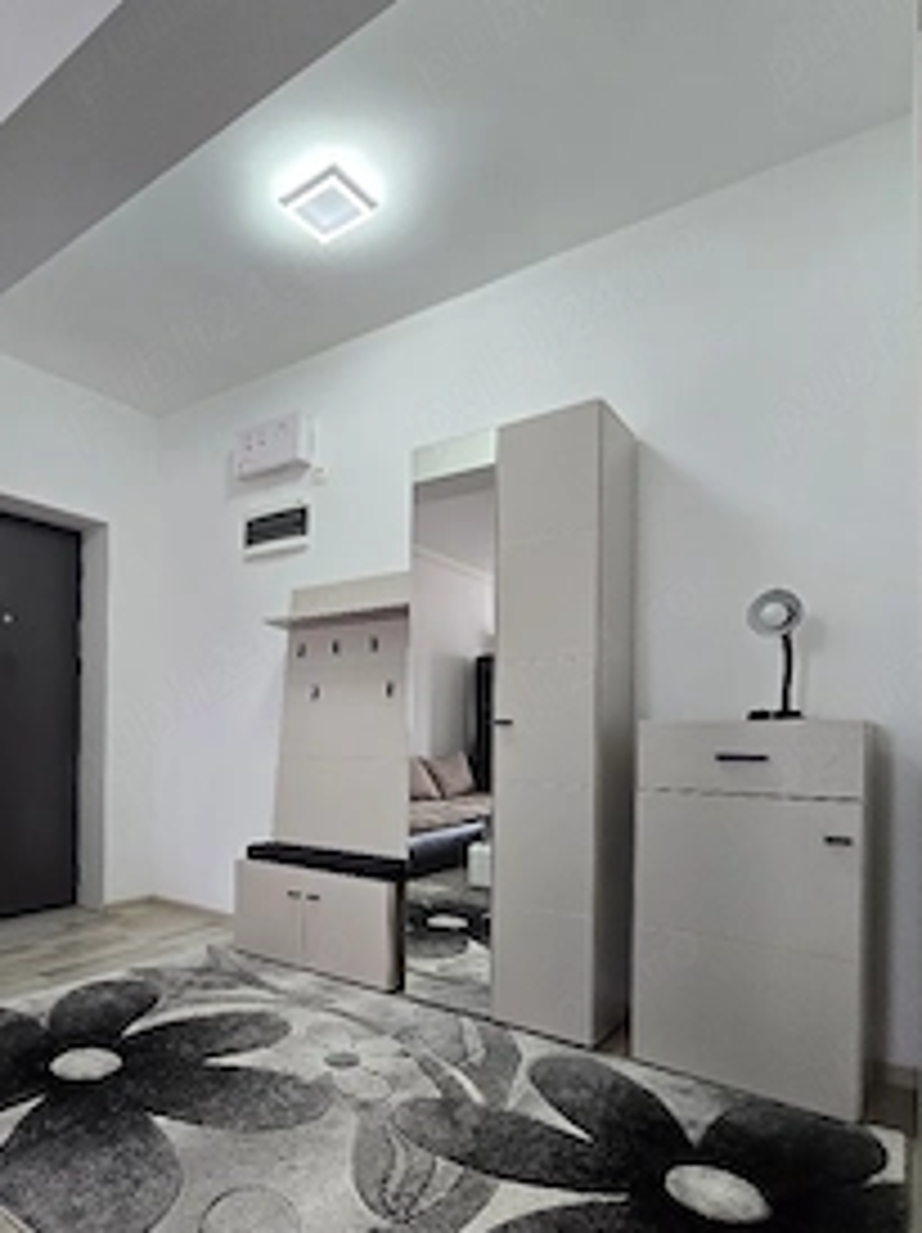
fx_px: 676
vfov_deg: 83.7
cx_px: 297
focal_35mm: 19
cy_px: 738
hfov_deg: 66.5
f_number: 2.2
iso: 250
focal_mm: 2.2
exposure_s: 1/101
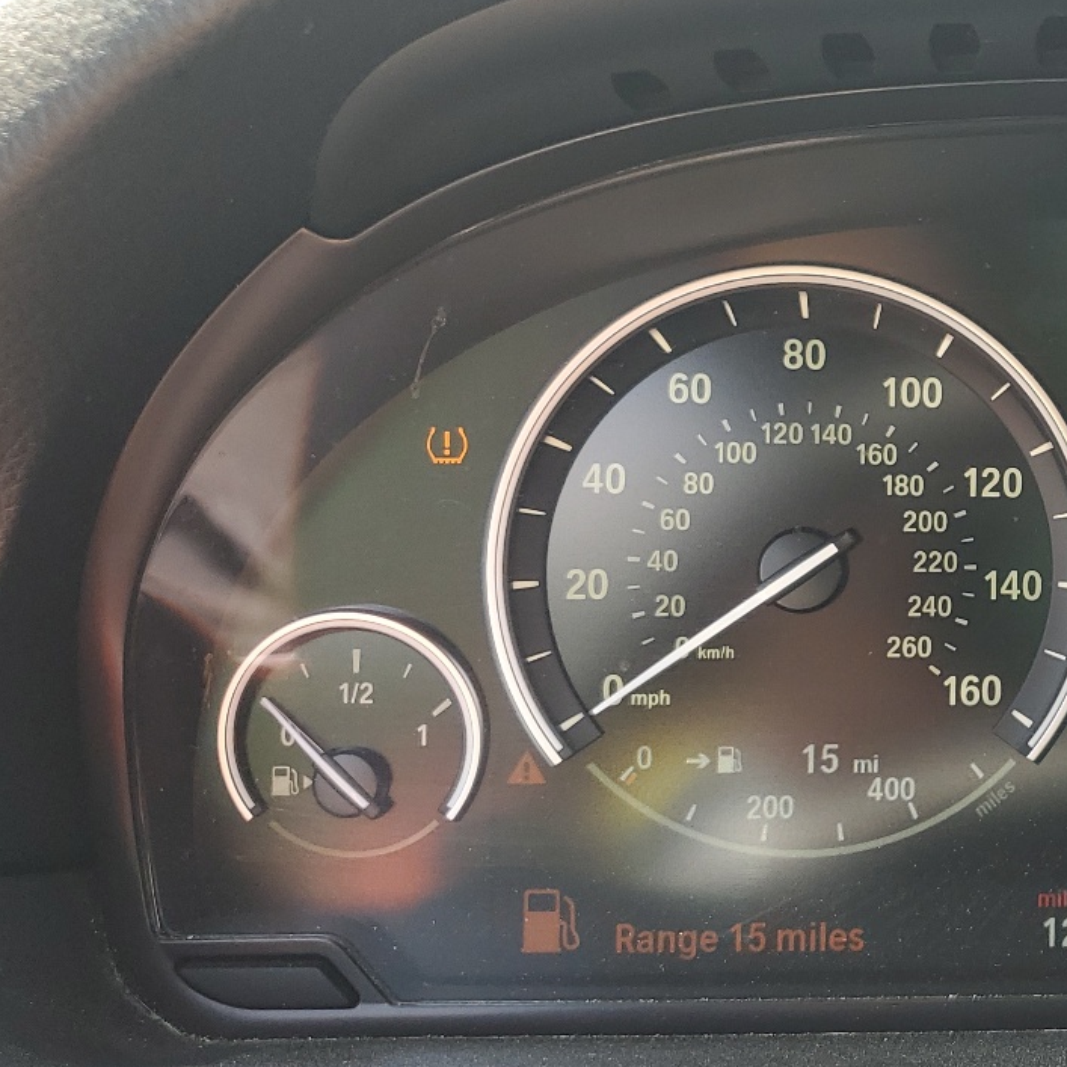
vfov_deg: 32.8
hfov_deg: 30.0
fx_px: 1813
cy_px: 486
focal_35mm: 52
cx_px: 1123
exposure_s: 1/204
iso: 50
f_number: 1.5
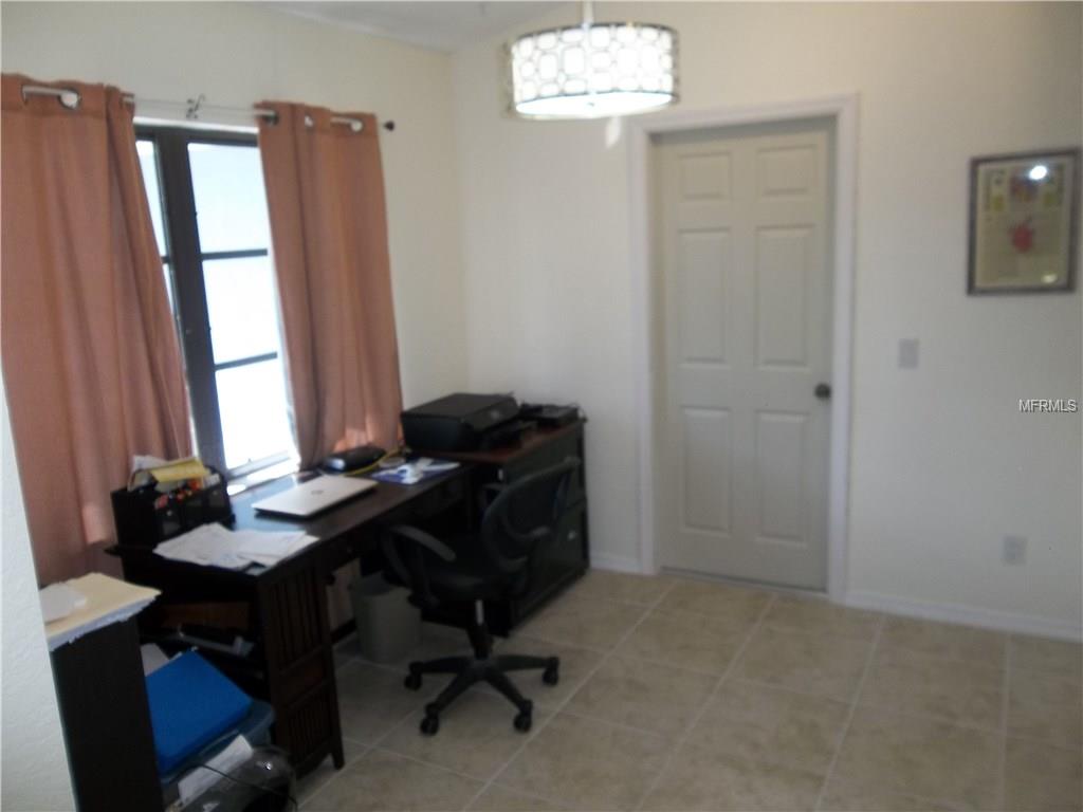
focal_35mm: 27
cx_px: 542
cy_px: 406
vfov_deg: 51.4
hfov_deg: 65.3
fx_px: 845
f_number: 3.5
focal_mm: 4.9
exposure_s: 1/30
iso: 80
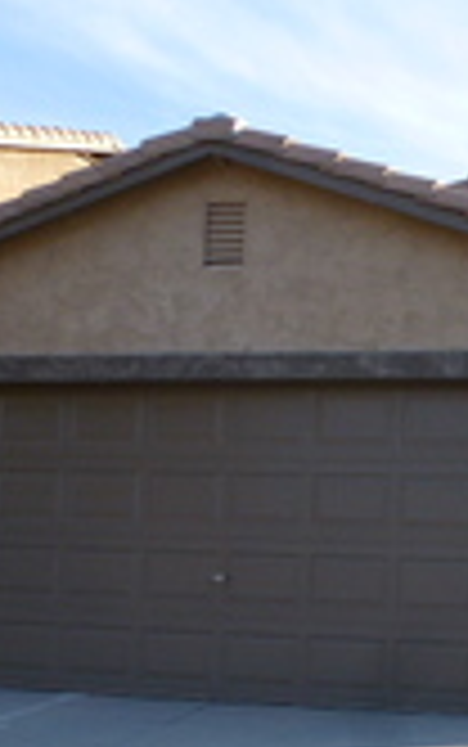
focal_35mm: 53
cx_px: 477
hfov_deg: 23.4
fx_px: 1080
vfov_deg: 37.4
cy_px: 540
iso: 100
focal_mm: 4.3
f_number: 4
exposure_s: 1/250
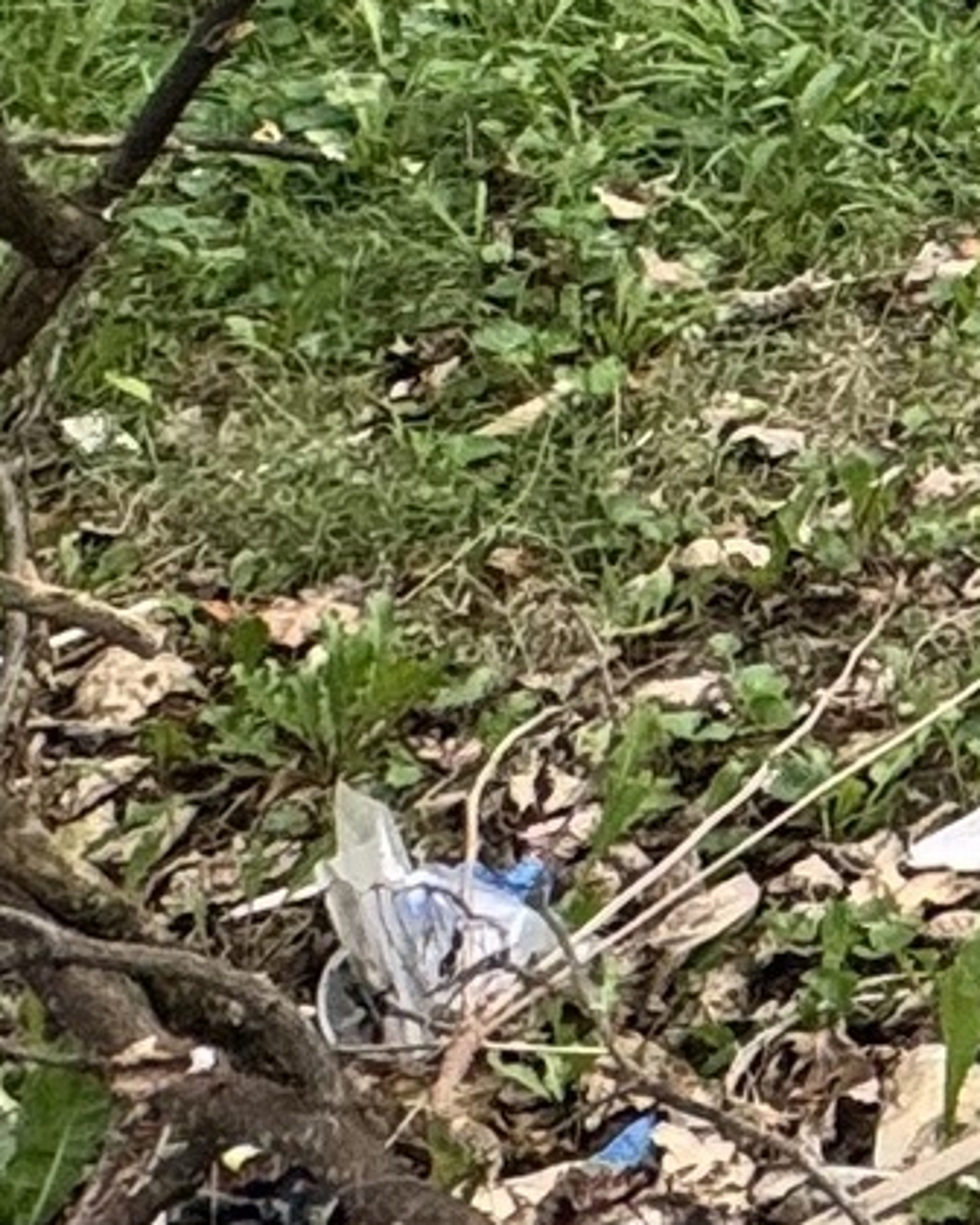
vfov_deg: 16.5
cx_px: 3159
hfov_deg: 10.1
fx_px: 3626
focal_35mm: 100
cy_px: -884
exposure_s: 1/99
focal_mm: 2.22
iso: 50
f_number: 2.2
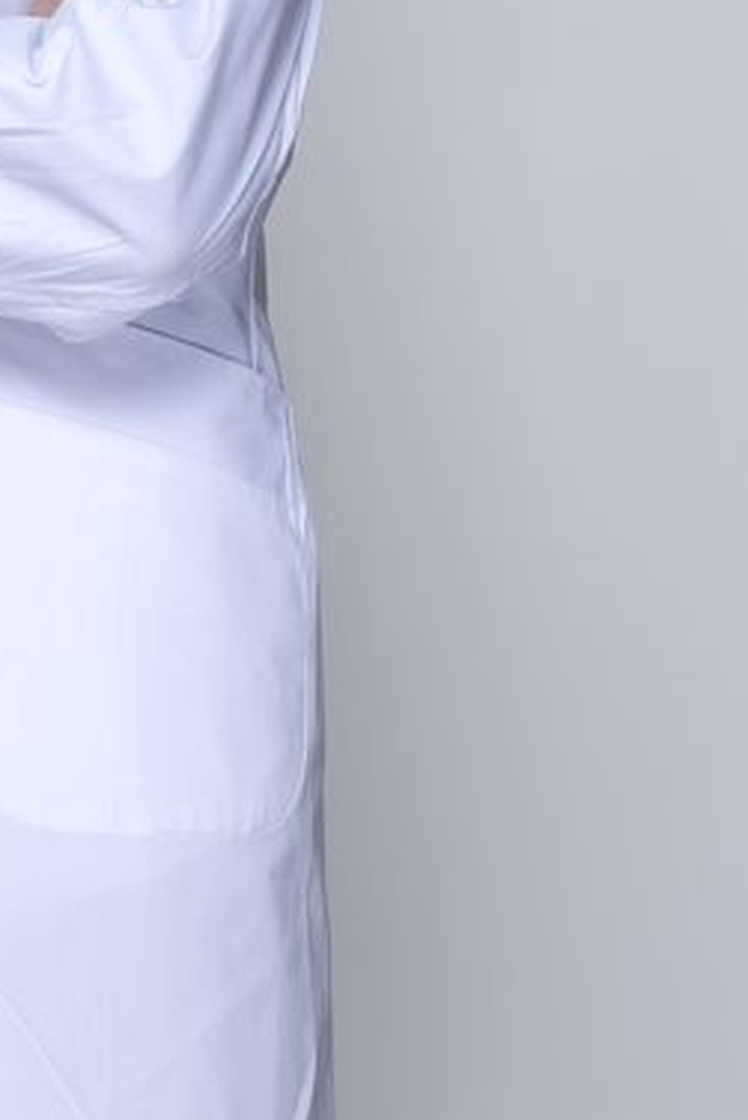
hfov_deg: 5.1
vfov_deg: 7.7
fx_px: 8344
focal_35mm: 268
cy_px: 298
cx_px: -188
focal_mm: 56
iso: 250
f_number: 5
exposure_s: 1/160
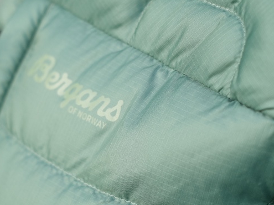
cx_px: 110
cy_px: 109
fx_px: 815
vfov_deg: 14.4
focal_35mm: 103
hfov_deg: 19.1
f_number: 2.8
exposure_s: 1/800
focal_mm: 35
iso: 320
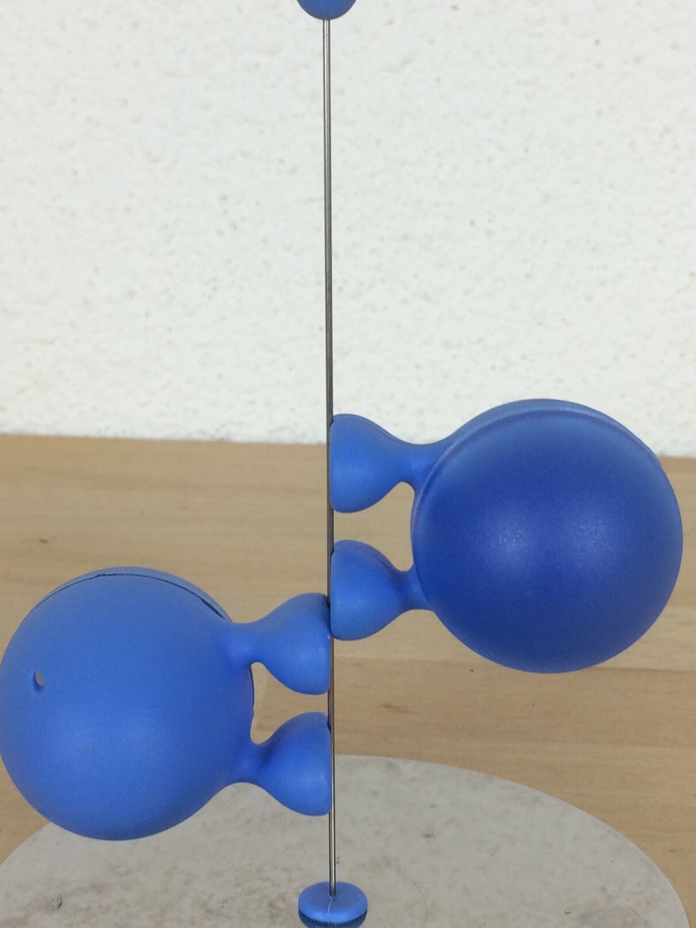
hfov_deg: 24.8
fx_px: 1582
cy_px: 450
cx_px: 364
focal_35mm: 59
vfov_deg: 32.7
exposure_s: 1/50
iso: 40
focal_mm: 4.15
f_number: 2.2
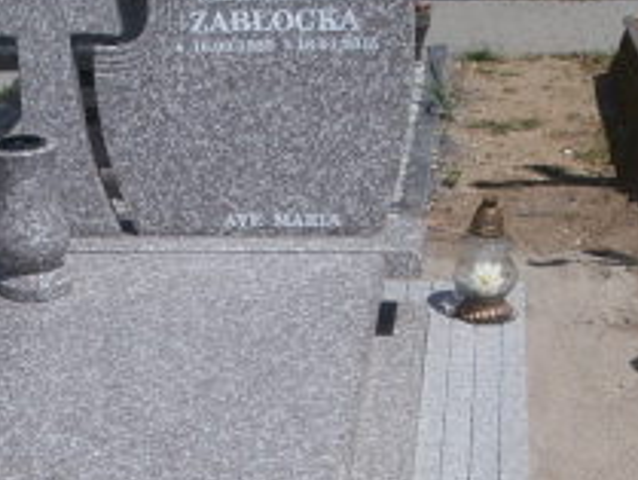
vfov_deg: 15.7
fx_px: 1697
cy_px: 495
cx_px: 235
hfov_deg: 21.2
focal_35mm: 92
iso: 100
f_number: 8.9
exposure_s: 1/320
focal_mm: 5.36
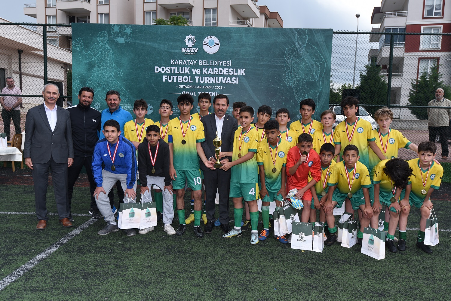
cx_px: 226
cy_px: 150
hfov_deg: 60.3
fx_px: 388
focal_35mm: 31
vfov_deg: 42.4
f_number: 5.6
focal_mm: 31
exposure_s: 1/320
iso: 250
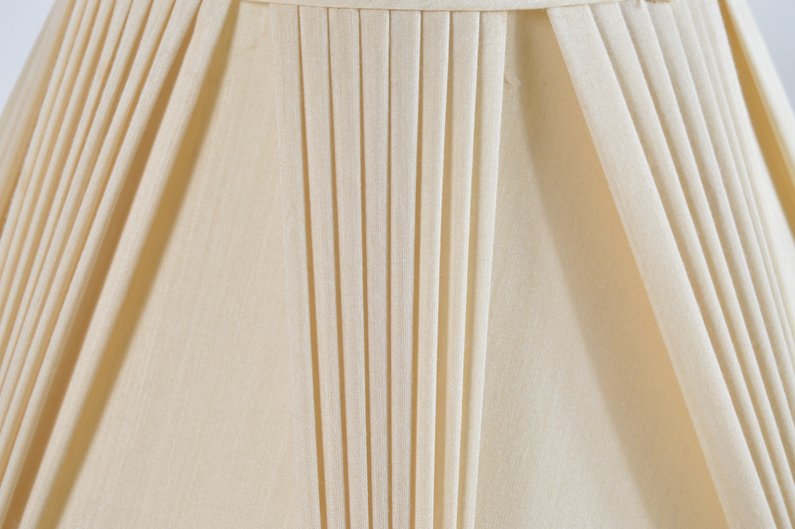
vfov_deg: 16.5
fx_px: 1820
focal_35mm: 82
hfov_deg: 24.6
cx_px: 398
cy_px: 264
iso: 100
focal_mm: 55
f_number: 7.1
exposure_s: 1/80
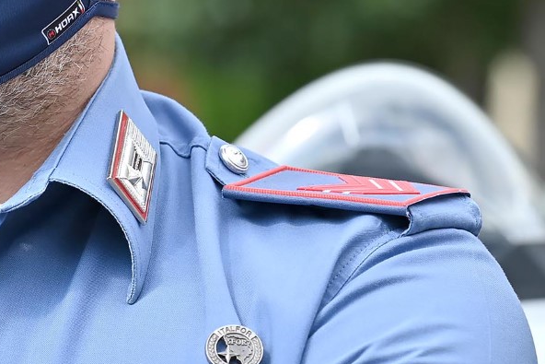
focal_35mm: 383
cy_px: -123
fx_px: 5799
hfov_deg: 5.4
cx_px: -152
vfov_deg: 3.6
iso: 200
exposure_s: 1/500
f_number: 6.3
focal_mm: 140
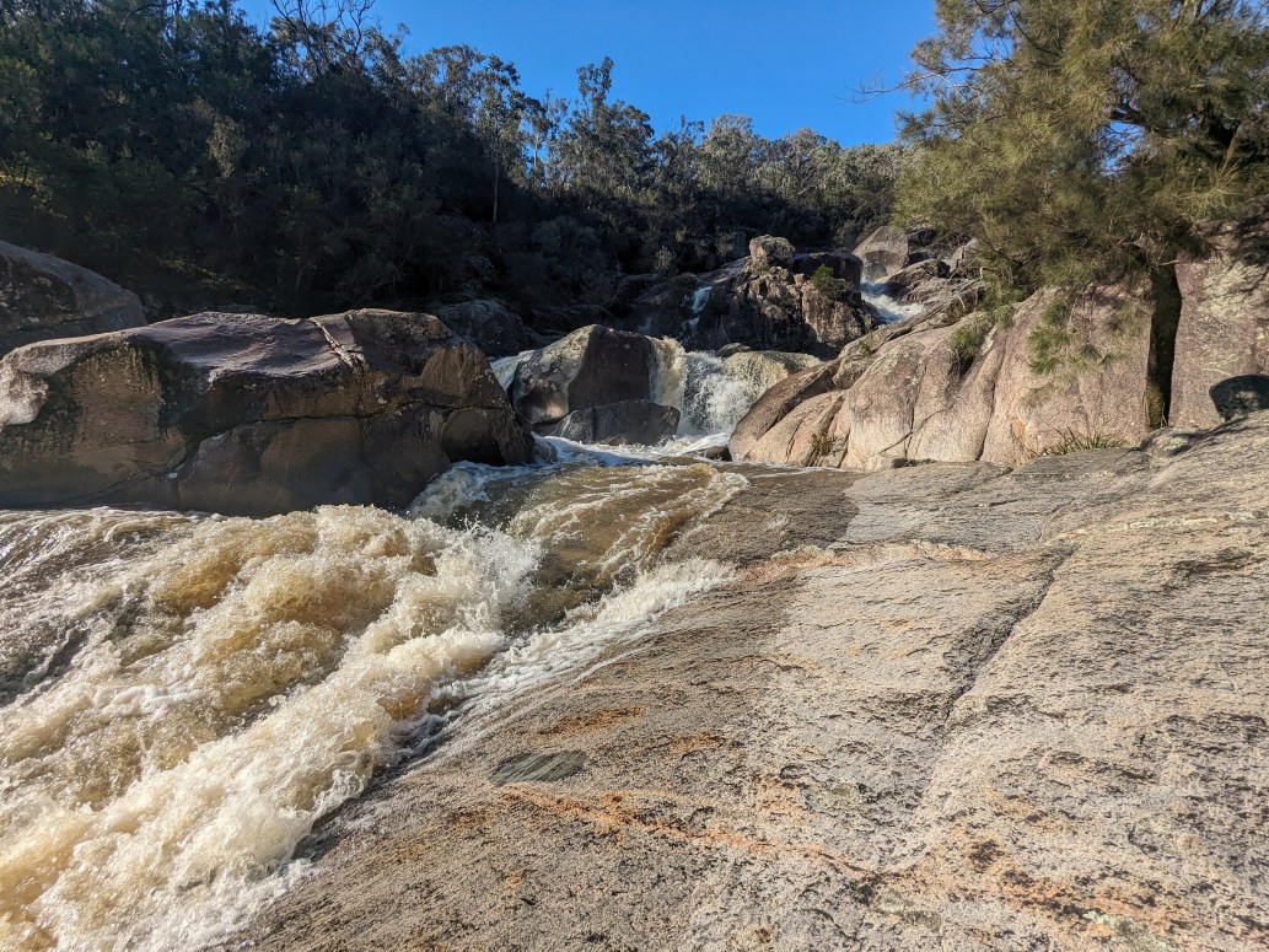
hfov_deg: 94.5
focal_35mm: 16
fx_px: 587
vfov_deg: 78.1
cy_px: 476
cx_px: 634
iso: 45
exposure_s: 1/1475
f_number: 2.2
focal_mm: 2.35
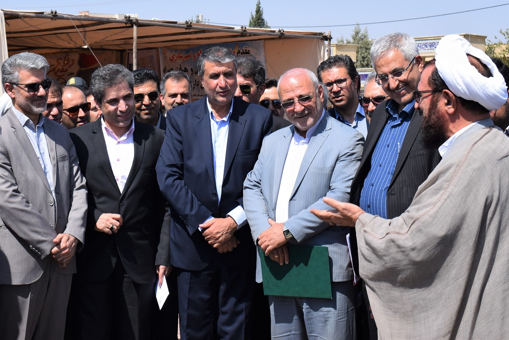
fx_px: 806
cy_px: 170
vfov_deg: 23.8
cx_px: 254
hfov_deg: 35.0
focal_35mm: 57
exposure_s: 1/400
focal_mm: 38
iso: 200
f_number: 10
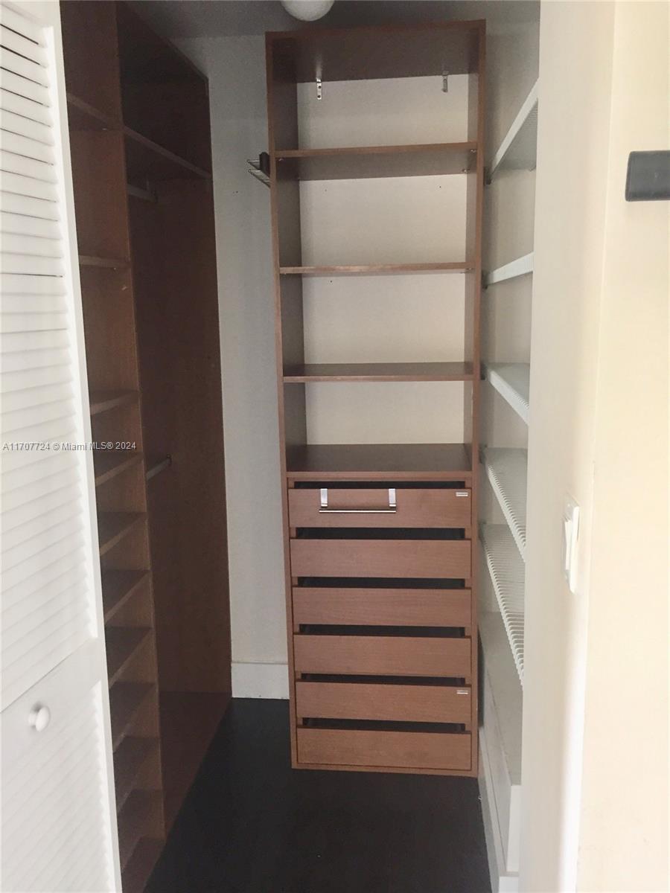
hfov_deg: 48.2
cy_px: 446
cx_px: 335
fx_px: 748
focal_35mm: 29
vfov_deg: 61.7
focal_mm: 4.15
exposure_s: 1/30
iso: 125
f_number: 2.2
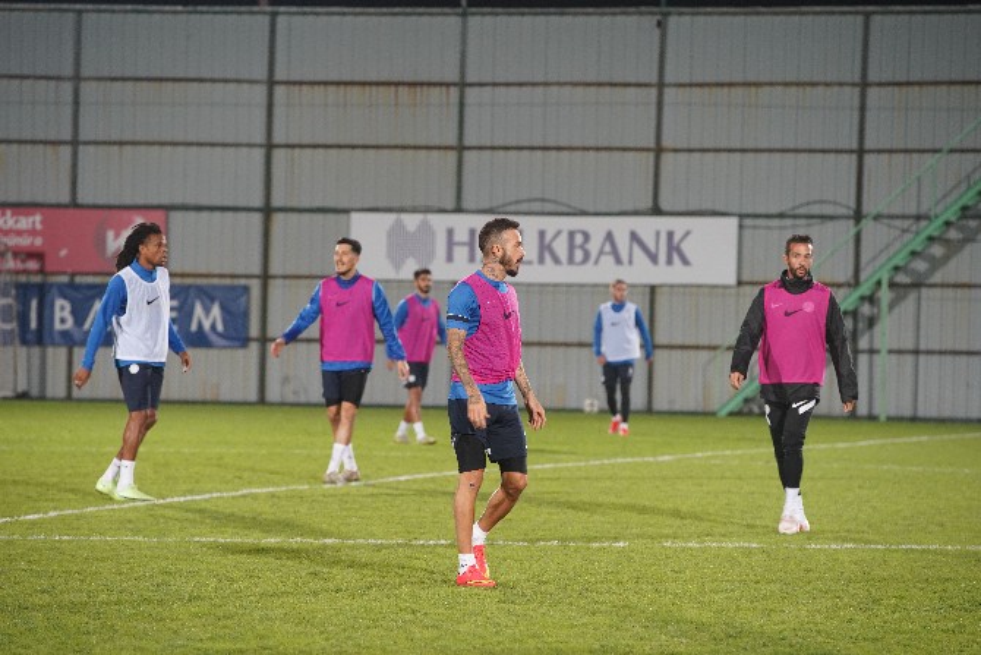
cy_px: 328
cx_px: 490
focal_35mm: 200
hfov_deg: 10.3
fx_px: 5451
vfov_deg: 6.9
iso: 3200
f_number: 4.5
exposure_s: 1/125
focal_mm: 200
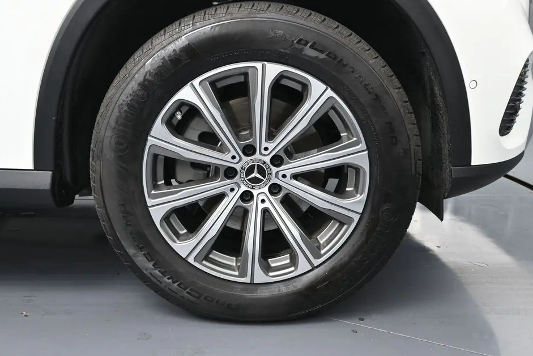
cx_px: 247
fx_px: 556
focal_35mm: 38
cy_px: 168
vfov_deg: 35.5
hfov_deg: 51.2
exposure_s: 1/125
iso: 720
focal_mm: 23
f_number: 4.2
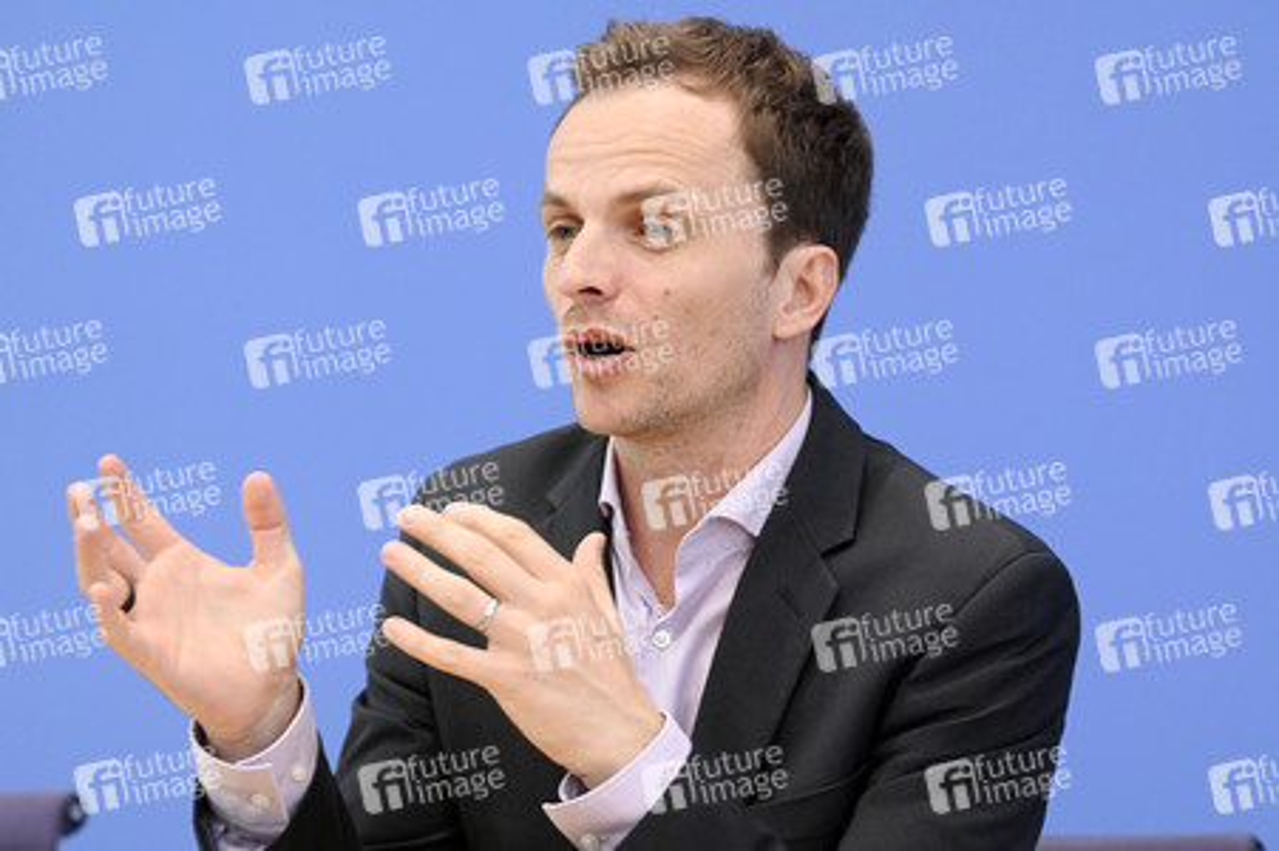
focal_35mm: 135
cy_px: 426
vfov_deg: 10.1
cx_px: 640
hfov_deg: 15.2
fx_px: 4793
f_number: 6.3
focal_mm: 135
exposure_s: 1/400
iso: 4000
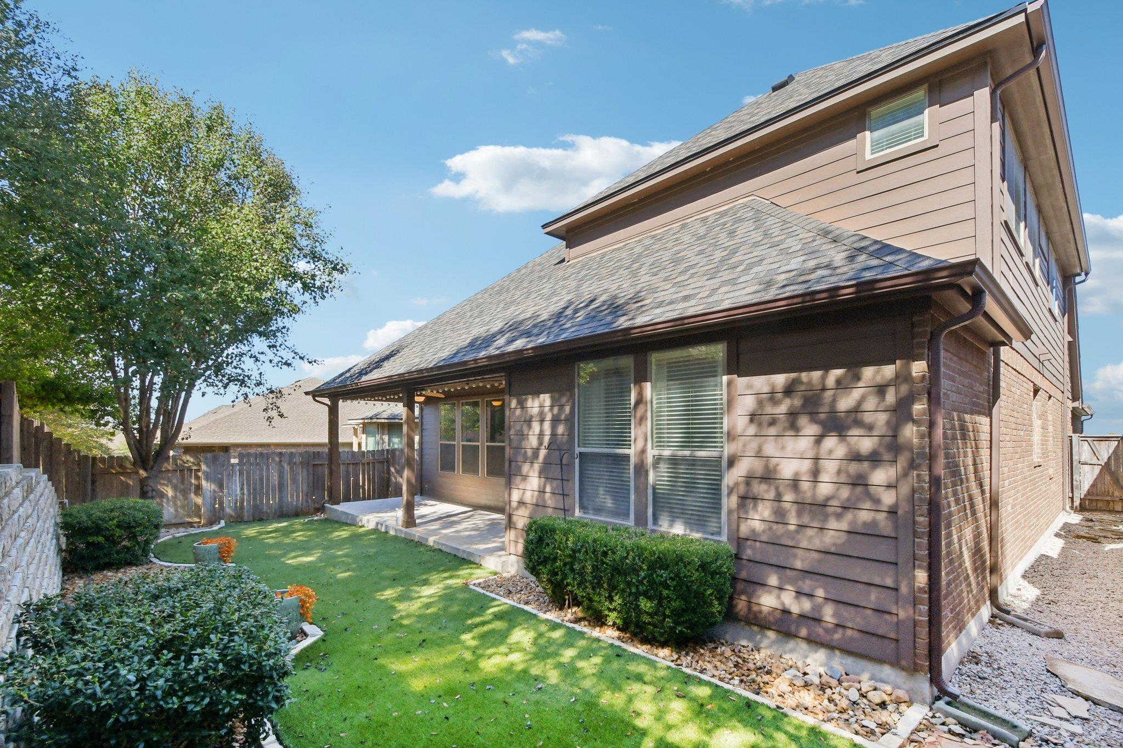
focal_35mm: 15
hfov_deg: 100.4
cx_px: 562
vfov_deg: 77.3
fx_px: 468
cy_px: 374
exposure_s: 1/250
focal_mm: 10
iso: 400
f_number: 8
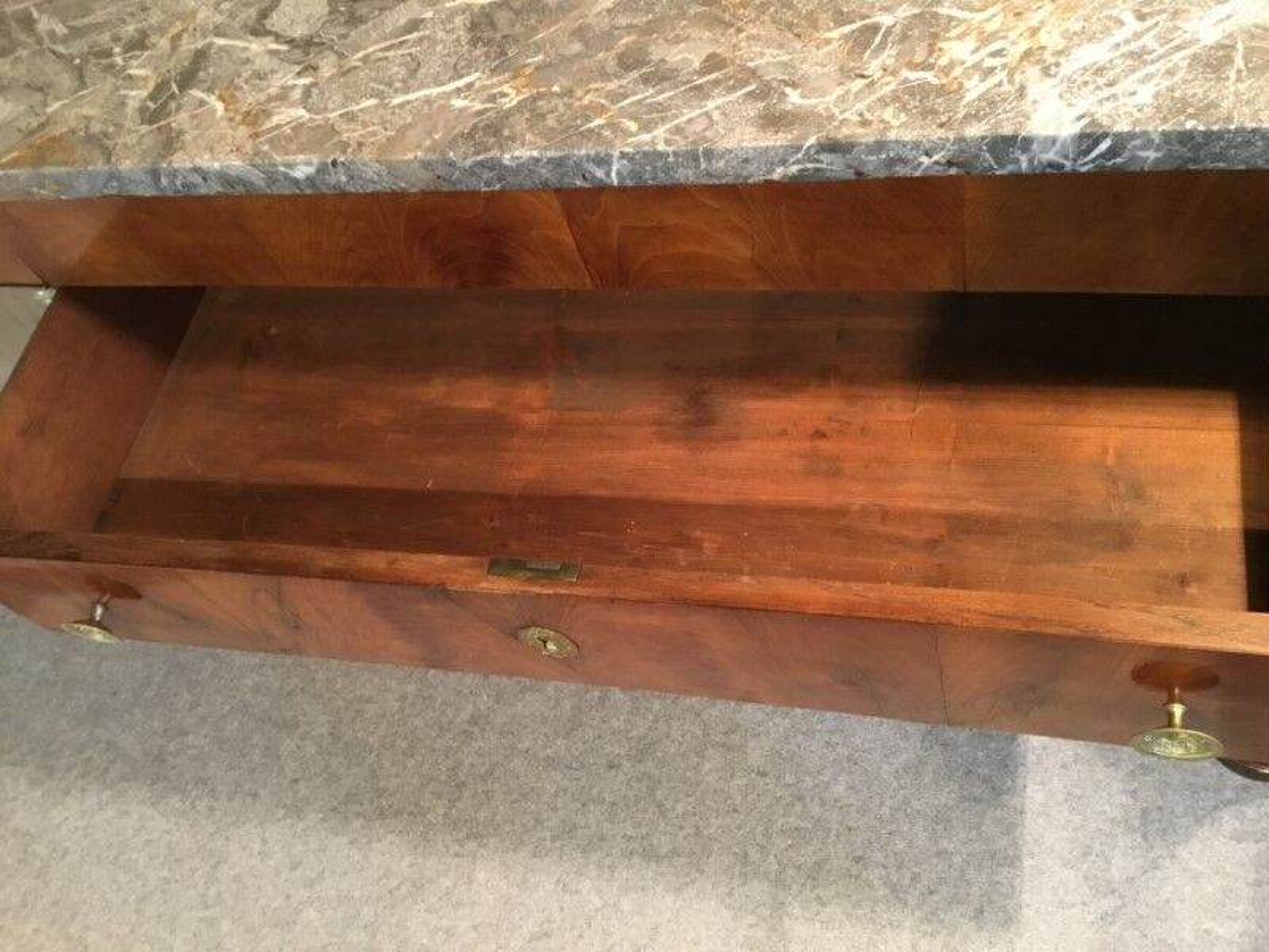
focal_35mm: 31
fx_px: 1136
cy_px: 476
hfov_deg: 58.4
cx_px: 634
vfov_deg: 45.4
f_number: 2.4
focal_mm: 3.3
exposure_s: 1/20
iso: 200
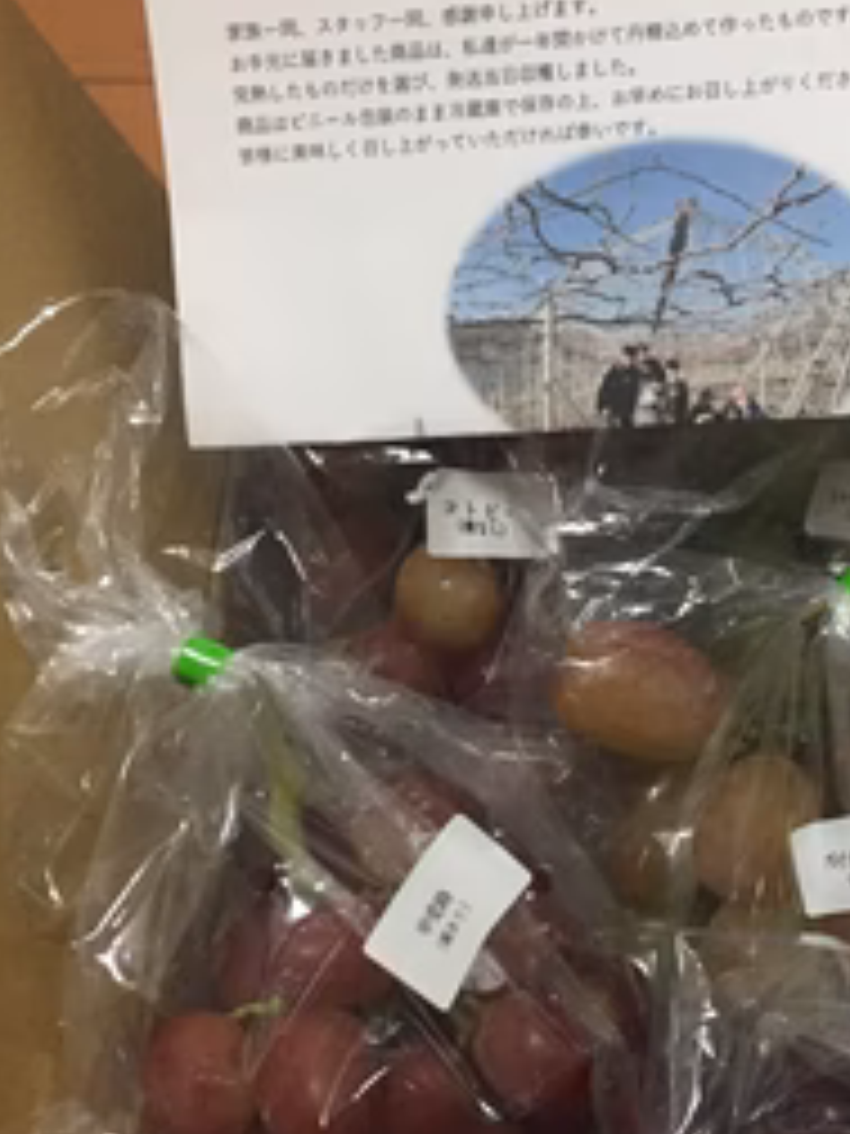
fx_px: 1506
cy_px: 729
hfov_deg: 31.0
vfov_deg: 40.9
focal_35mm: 46
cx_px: 630
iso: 250
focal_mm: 4.15
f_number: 2.2
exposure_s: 1/20
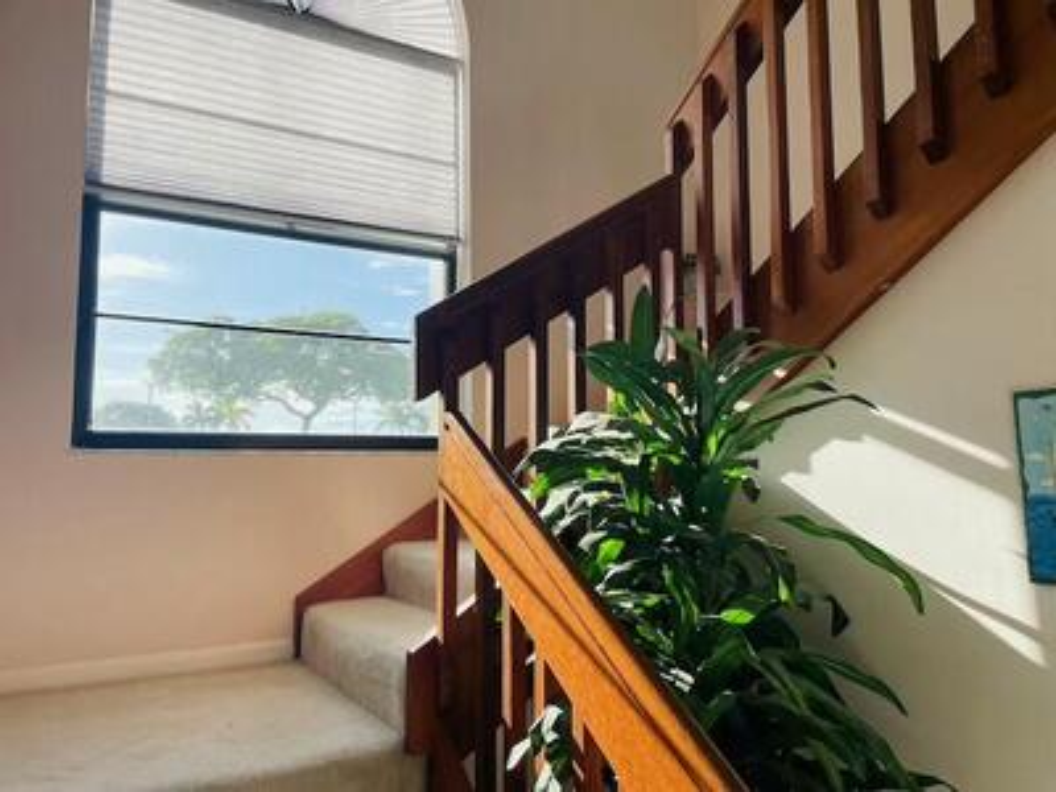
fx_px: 793
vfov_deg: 53.1
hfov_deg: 67.3
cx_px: 528
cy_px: 396
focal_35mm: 26
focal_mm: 4.2
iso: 32
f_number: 1.6
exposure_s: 1/578
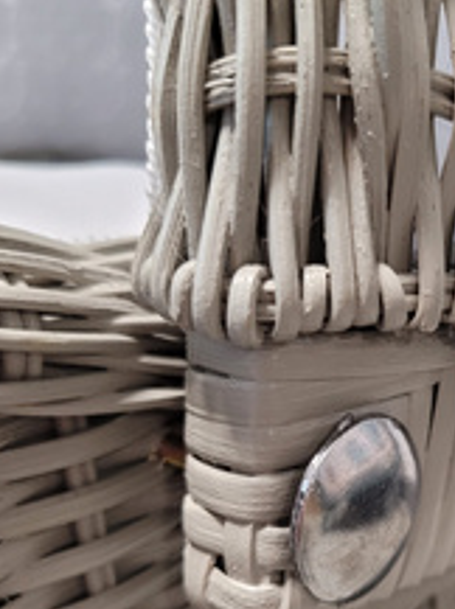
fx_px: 949
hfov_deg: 26.4
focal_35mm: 54
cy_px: 466
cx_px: 378
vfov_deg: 34.7
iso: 500
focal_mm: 5.4
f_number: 1.8
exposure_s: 1/50
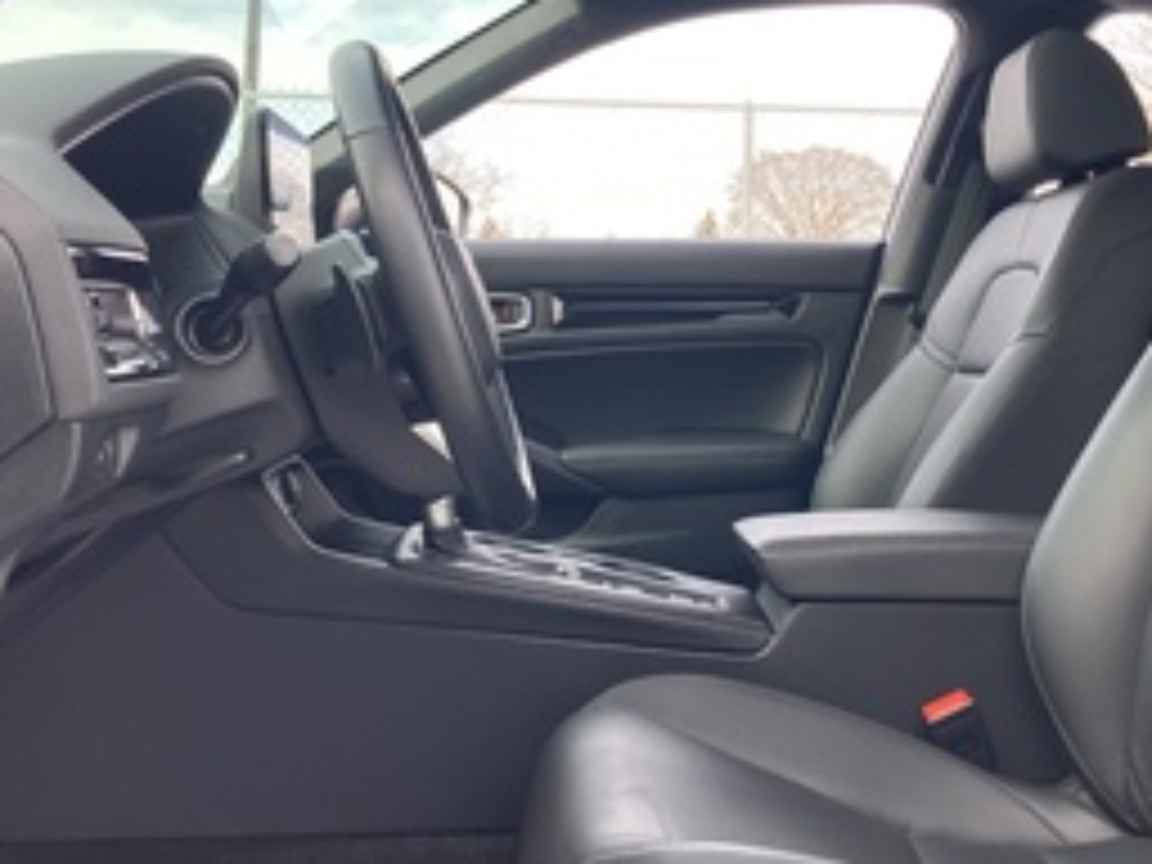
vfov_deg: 31.4
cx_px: 662
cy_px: 313
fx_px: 1531
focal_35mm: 46
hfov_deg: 41.1
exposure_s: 1/122
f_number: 1.8
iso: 25
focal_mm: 3.99
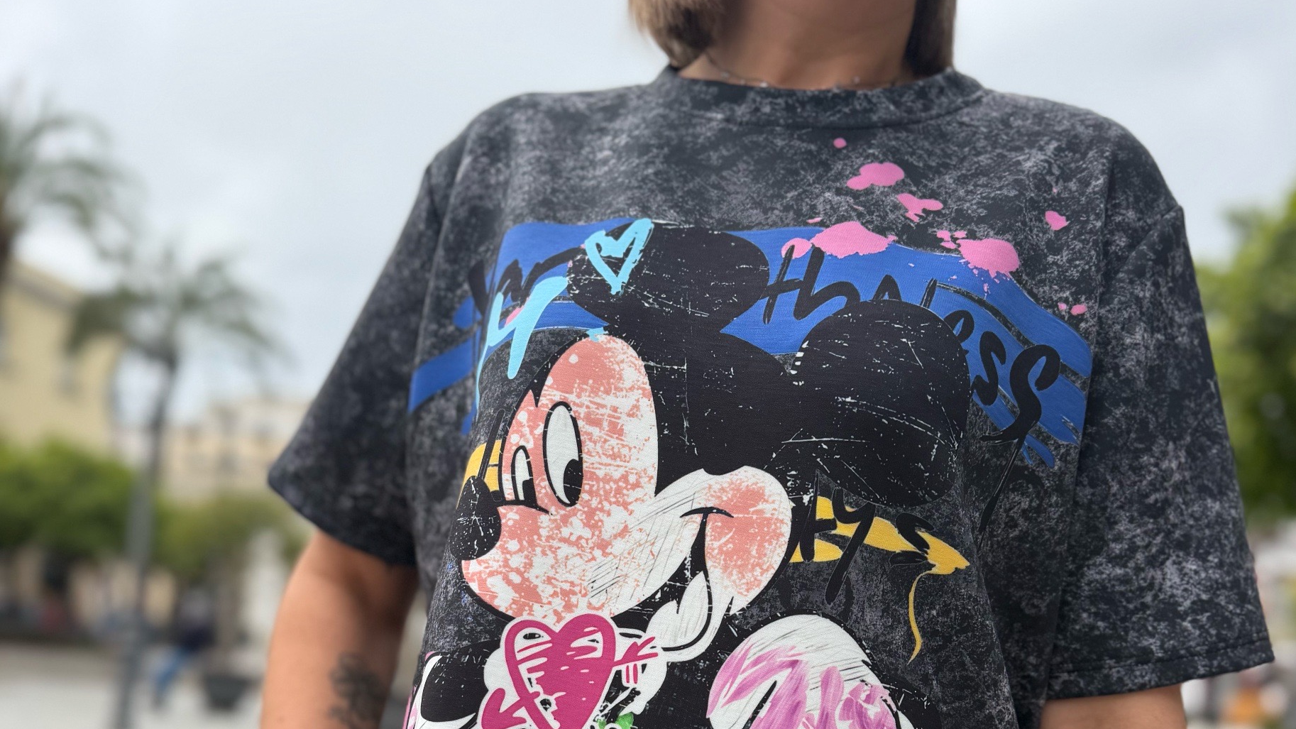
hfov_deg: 56.6
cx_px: 650
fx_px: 1203
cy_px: 645
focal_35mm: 35
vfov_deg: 32.2
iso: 100
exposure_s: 1/3953
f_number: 1.78
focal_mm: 6.76
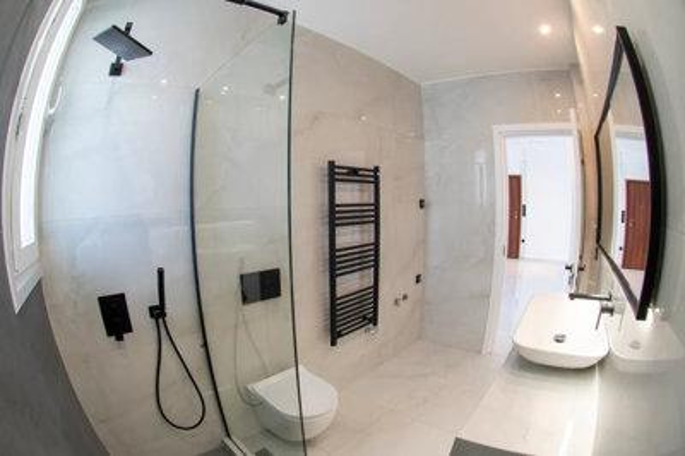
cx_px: 342
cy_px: 228
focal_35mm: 16
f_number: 11
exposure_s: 1/5
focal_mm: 10.5
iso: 250
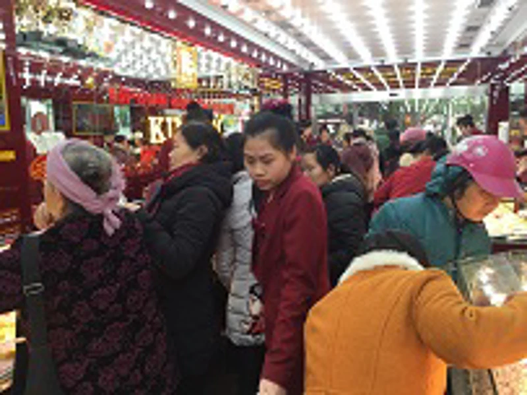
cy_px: 198
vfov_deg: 48.2
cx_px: 264
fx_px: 441
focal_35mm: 29
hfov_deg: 61.7
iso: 40
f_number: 2.2
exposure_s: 1/60
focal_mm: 4.15
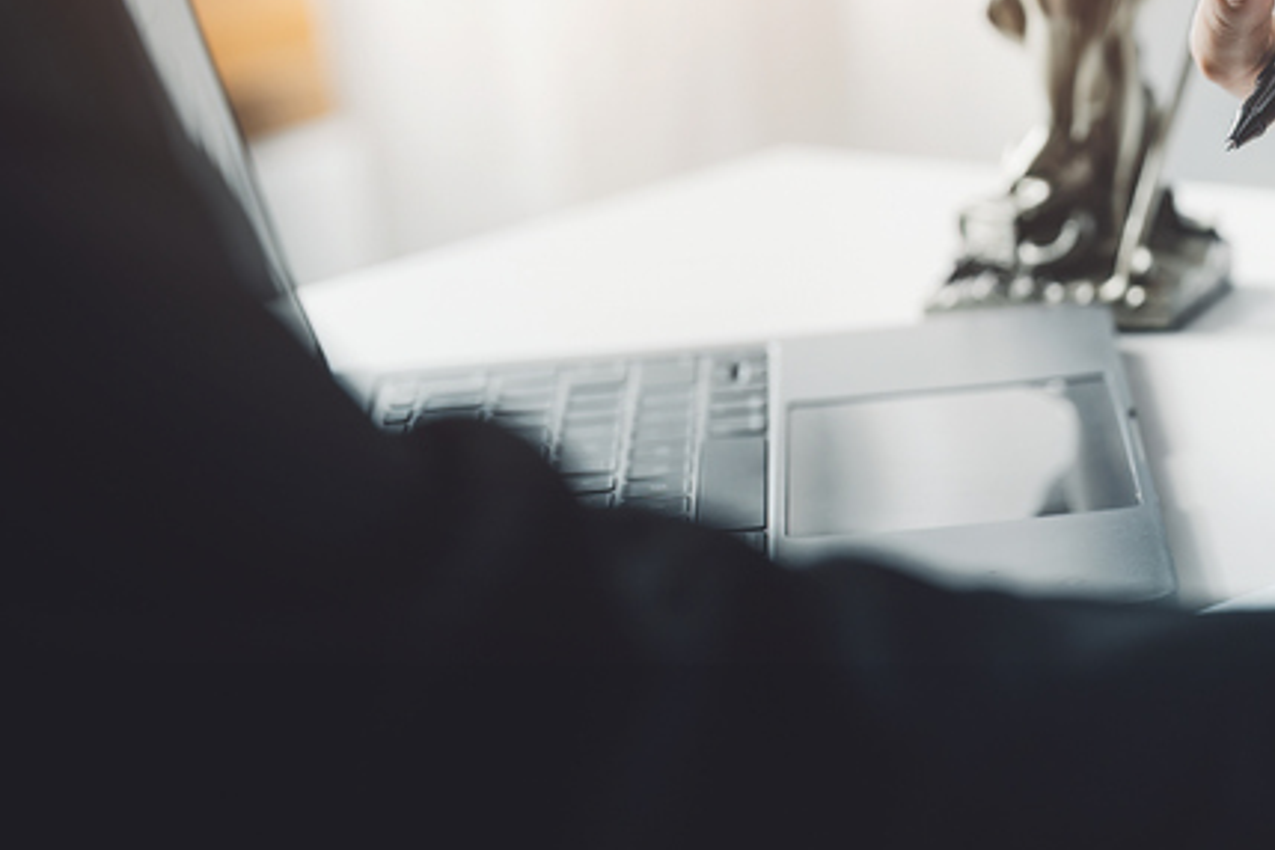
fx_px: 5170
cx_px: 1792
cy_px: 458
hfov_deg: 13.4
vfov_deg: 9.4
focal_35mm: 146
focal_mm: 50
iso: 250
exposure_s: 1/320
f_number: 2
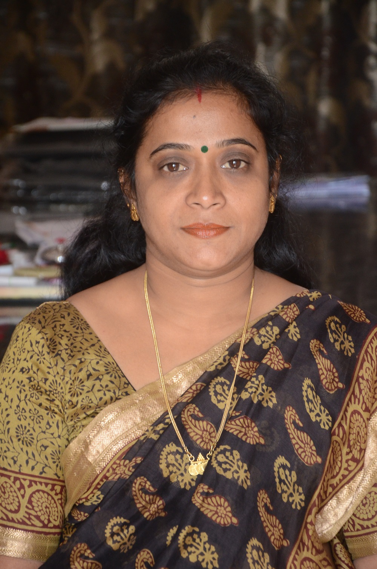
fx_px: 2011
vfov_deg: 16.1
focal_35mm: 128
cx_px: 188
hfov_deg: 10.7
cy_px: 284
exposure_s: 1/125
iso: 1600
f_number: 5.6
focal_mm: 85
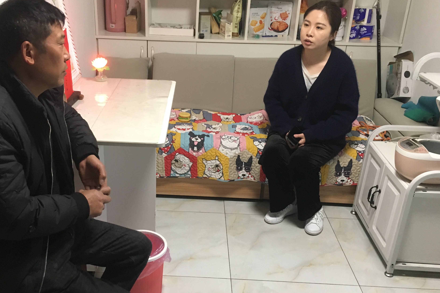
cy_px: 158
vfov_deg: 35.9
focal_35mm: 37
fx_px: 452
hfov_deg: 51.6
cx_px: 179
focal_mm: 4.15
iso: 250
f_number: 2.2
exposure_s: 1/33
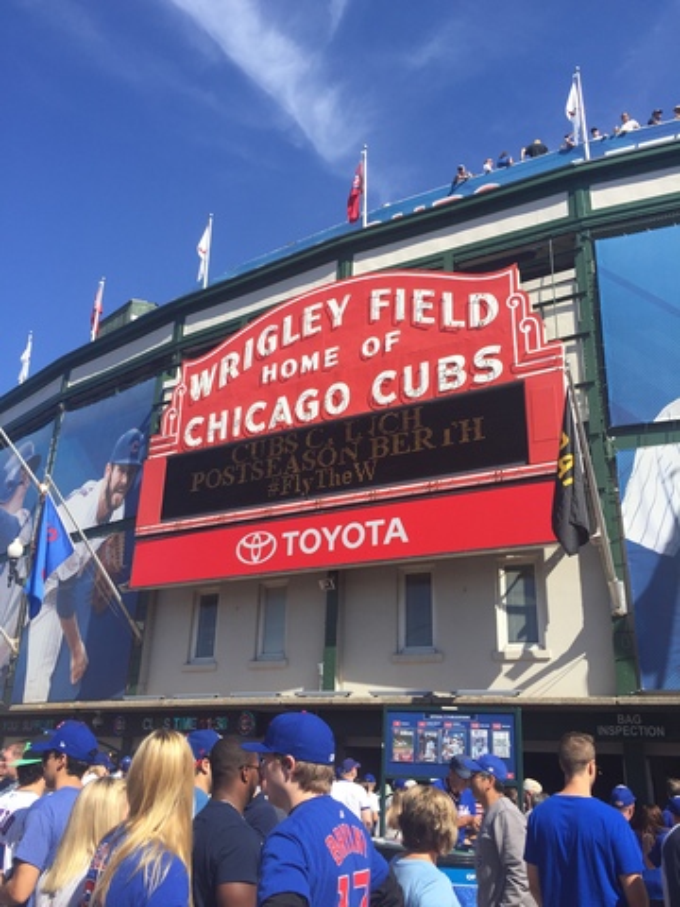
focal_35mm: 29
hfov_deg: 48.2
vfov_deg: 61.7
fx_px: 760
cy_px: 454
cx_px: 340
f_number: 2.2
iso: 32
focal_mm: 4.15
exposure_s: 1/1364
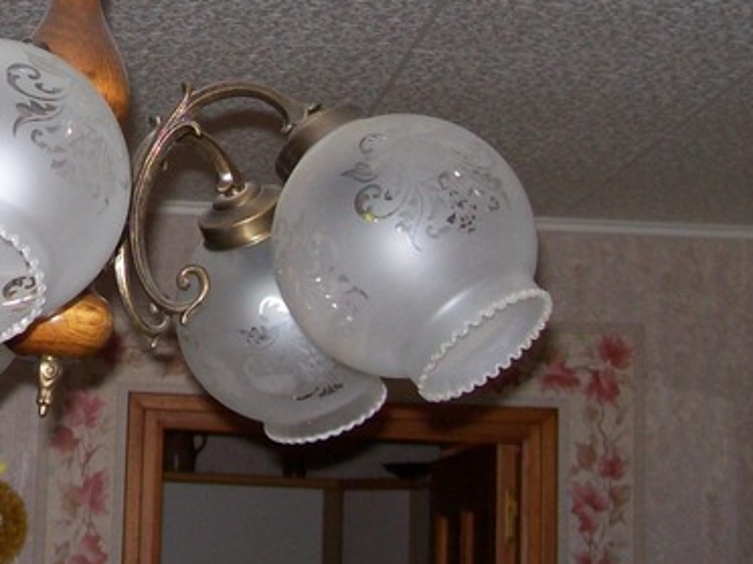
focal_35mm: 99
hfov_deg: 19.1
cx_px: -49
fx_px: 2154
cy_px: 1
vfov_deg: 14.7
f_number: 2.7
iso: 80
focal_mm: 6
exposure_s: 1/64
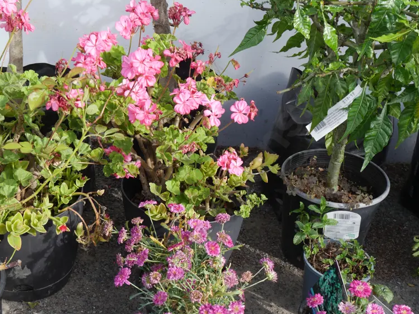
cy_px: 235
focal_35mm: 49
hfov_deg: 38.9
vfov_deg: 29.2
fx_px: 593
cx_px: 206
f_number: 6.3
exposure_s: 1/200
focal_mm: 18
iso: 200
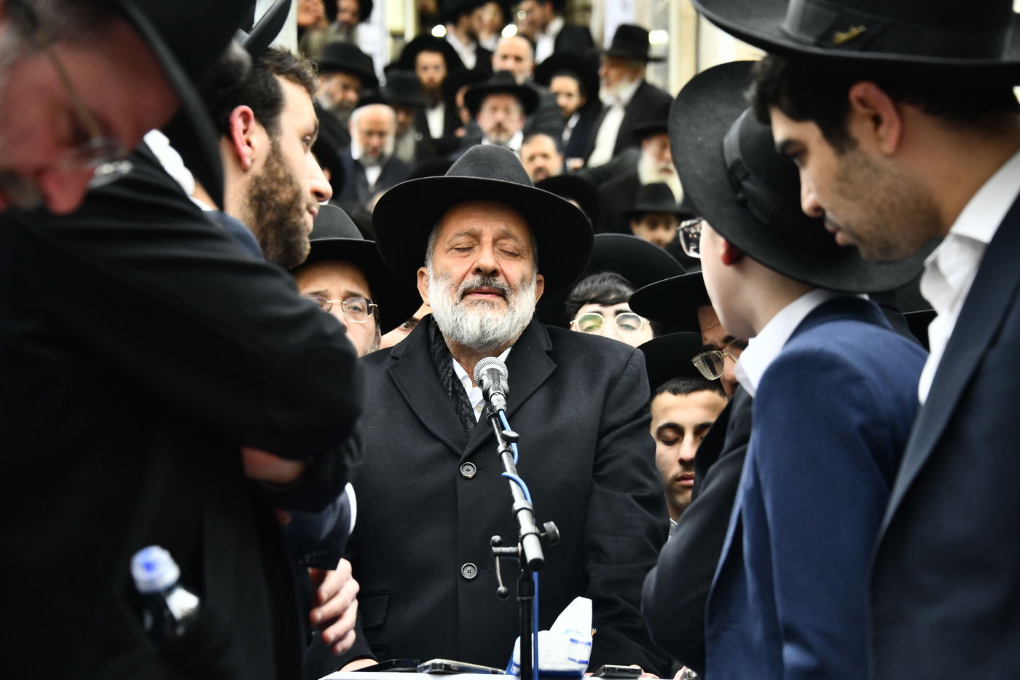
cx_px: 510
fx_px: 2776
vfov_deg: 14.0
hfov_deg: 20.8
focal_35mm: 98
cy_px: 340
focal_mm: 98
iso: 1000
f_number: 5.6
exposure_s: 1/200
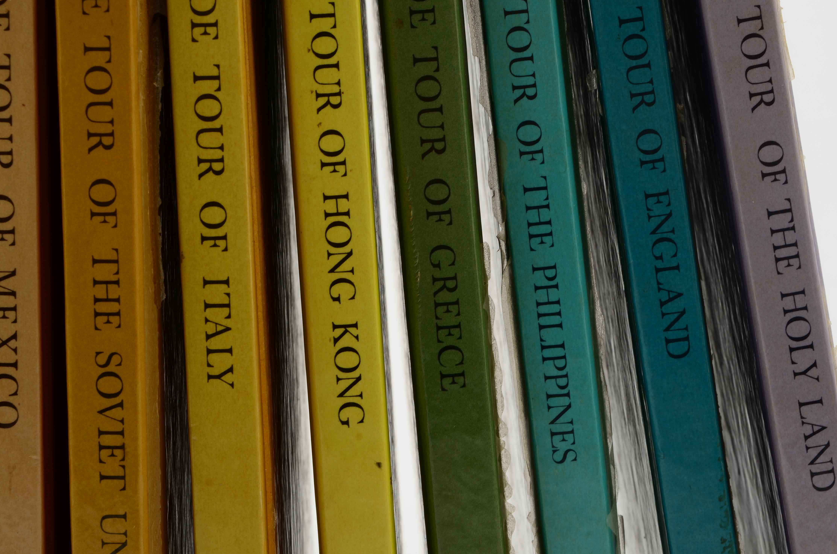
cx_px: 407
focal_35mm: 92
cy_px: 276
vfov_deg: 14.9
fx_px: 2124
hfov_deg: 22.3
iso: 100
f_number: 25
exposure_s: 1/160
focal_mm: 55
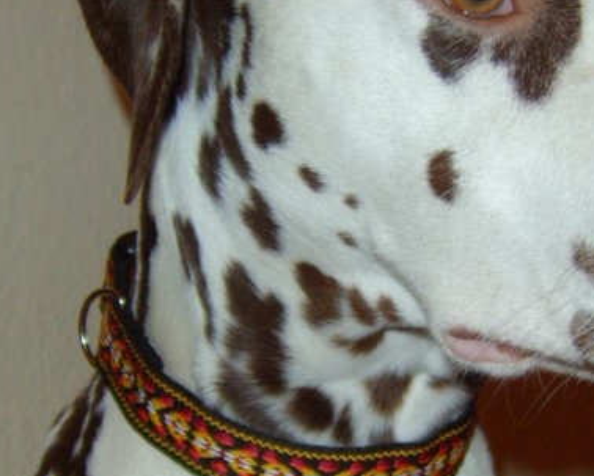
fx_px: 1337
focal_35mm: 76
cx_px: 397
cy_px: 328
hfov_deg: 24.9
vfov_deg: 20.1
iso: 141
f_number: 2.7
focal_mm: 8.13
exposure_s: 1/30
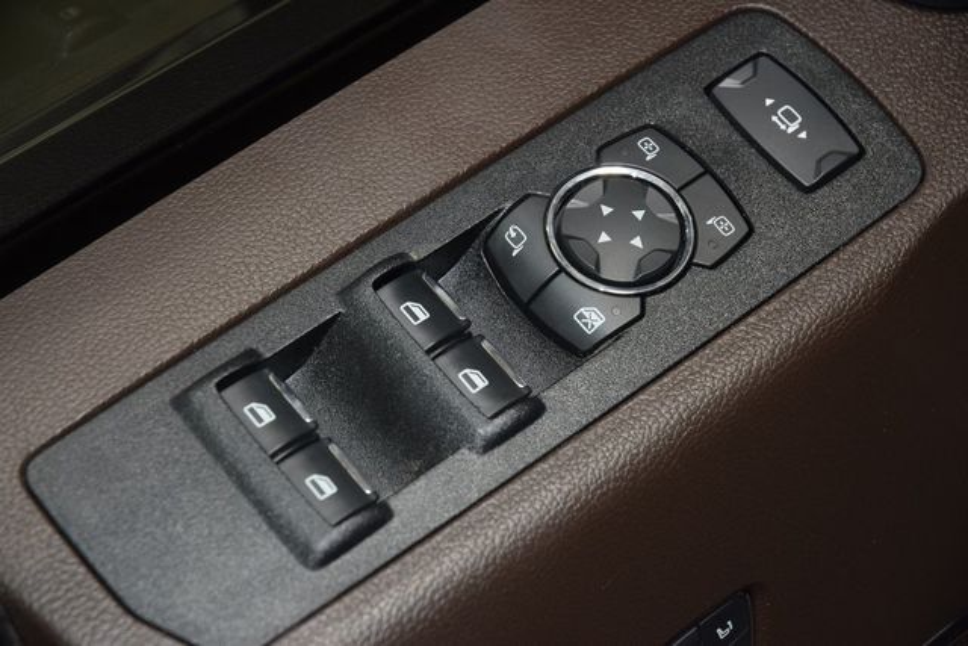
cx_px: 484
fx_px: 2824
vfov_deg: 13.0
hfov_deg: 19.5
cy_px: 323
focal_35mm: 105
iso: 900
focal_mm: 70
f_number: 4.5
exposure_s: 1/60
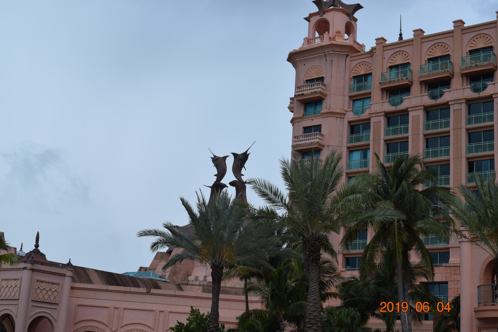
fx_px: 788
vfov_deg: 23.8
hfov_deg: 35.1
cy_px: 166
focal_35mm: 57
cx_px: 249
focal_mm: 38
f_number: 8
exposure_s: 1/200
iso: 100
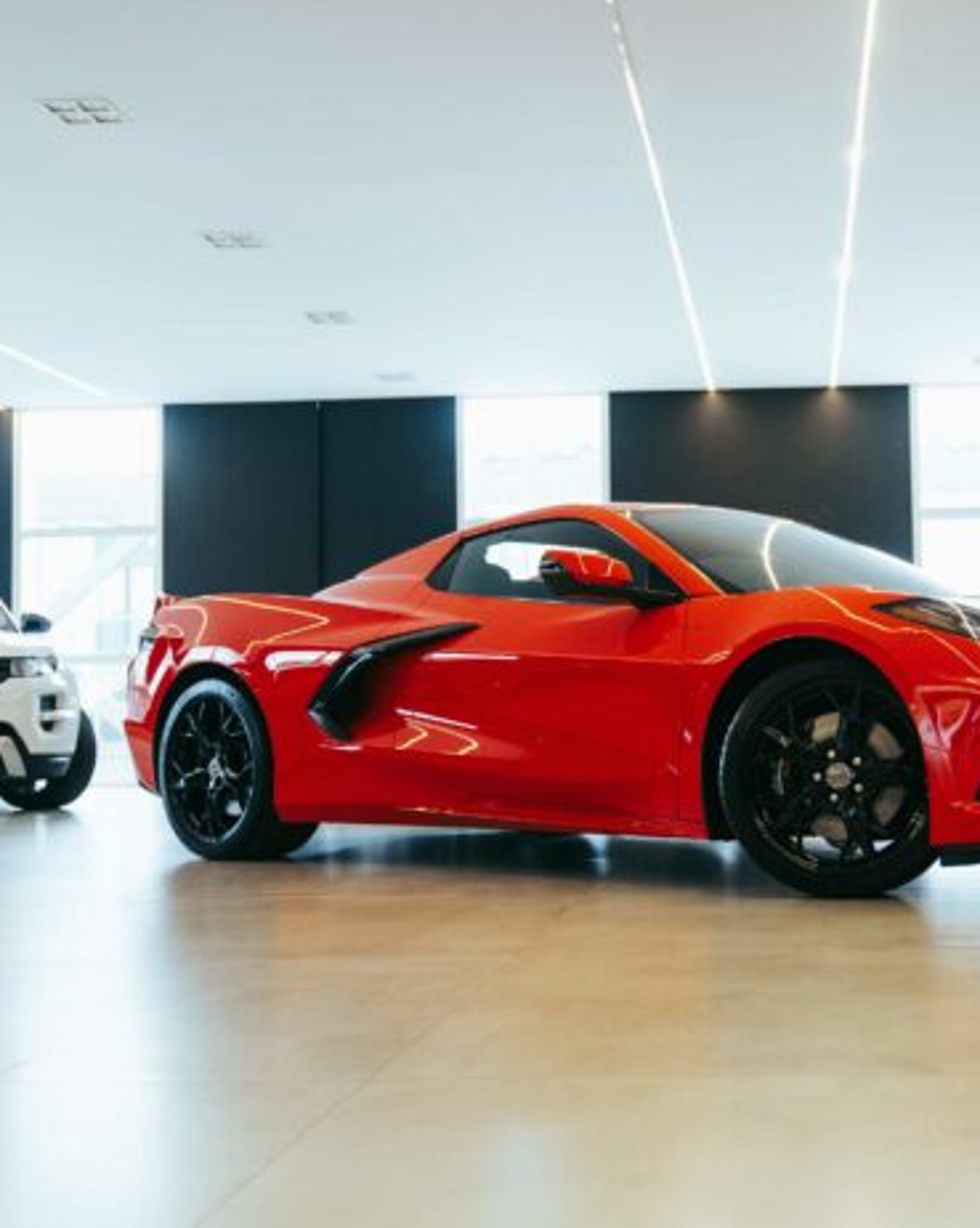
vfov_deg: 39.6
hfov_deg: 31.5
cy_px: 614
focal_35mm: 47
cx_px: 728
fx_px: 1706
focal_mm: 33
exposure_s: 1/125
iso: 1000
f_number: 2.8
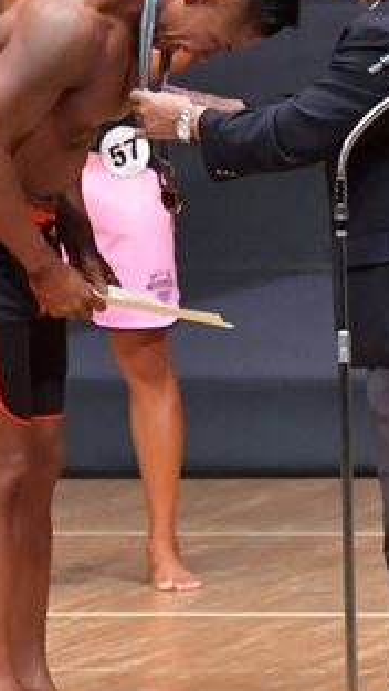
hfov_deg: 1.7
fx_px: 12840
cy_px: 291
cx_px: 198
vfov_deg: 3.1
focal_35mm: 700
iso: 8000
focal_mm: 180
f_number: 5.6
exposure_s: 1/400
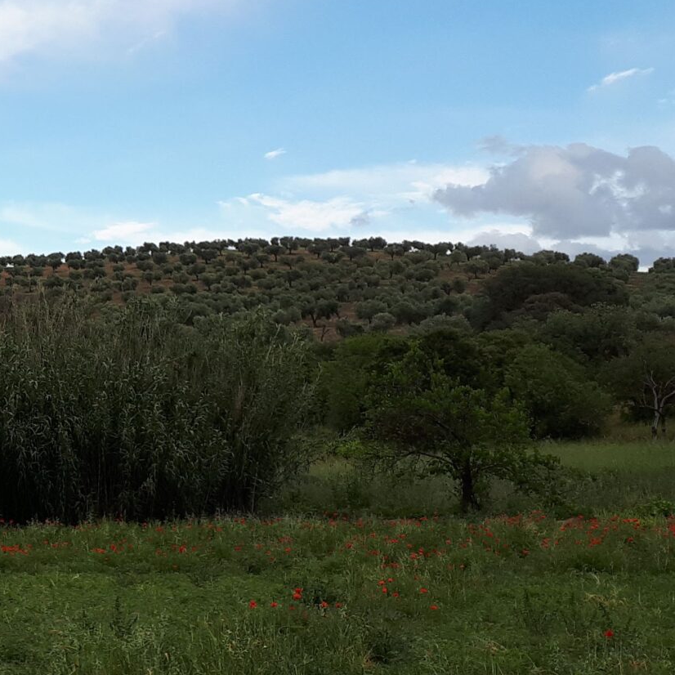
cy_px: 335
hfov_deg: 21.4
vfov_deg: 23.4
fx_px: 1633
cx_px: -174
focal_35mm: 74
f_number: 1.9
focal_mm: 3.6
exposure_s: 1/760
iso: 40
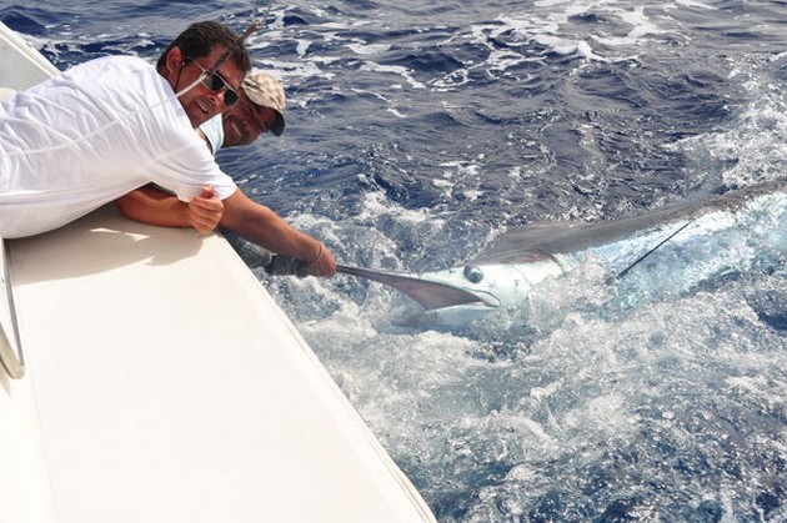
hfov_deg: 45.0
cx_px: 394
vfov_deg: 30.8
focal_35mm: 44
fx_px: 950
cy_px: 262
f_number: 10
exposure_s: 1/320
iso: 200
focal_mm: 29
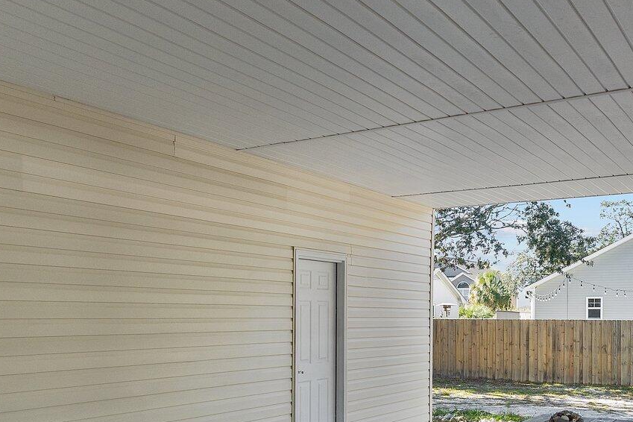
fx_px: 721
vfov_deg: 32.1
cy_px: 314
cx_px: 265
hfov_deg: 47.2
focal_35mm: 41
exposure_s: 1/500
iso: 1000
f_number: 5.6
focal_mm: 17
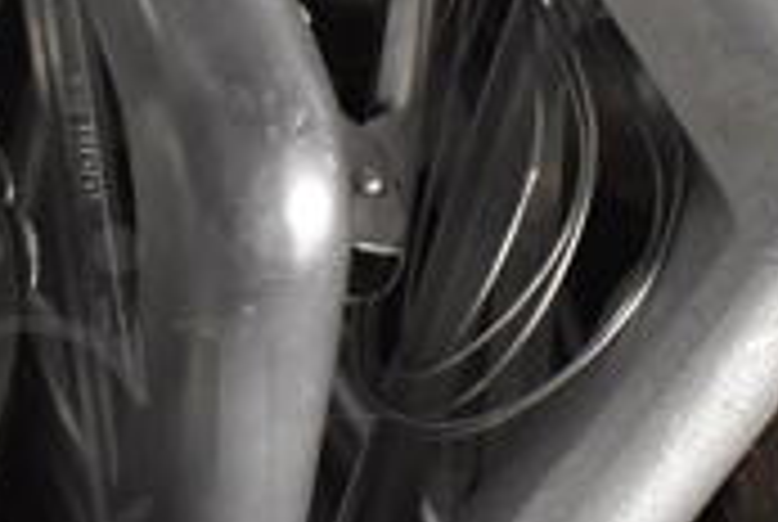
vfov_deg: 14.4
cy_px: 432
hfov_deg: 20.6
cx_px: -22
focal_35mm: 95
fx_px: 2057
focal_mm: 18
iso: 4000
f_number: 3.5
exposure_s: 1/125
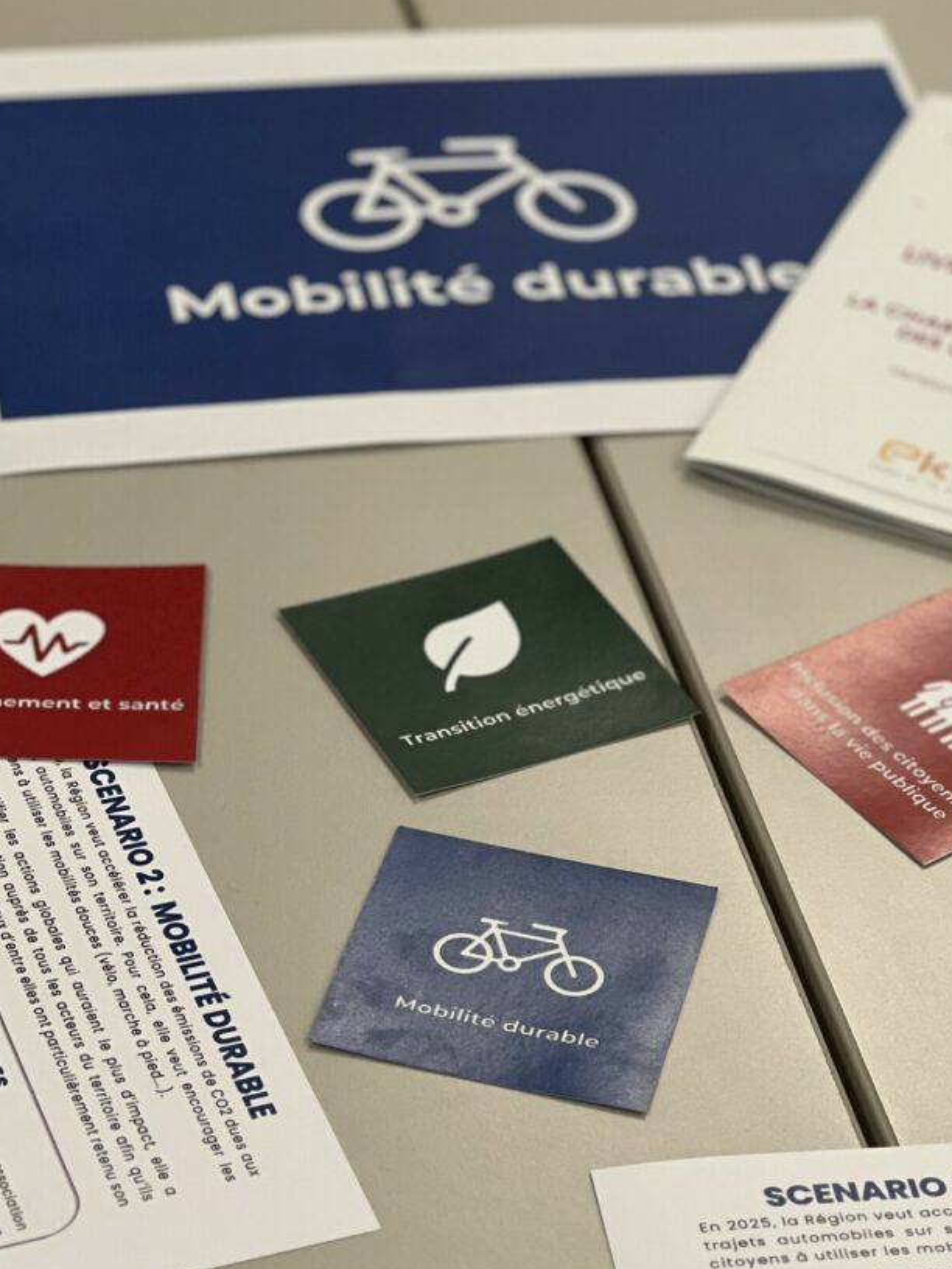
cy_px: 800
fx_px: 4474
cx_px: 555
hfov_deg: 12.1
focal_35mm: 122
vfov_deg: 16.1
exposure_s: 1/50
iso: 160
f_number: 2.8
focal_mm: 9
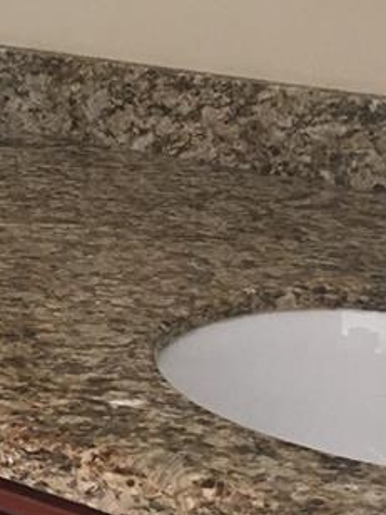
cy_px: 174
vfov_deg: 17.4
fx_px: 1680
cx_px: 70
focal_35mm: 113
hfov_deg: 13.0
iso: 100
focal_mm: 4.15
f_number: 2.2
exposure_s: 1/30
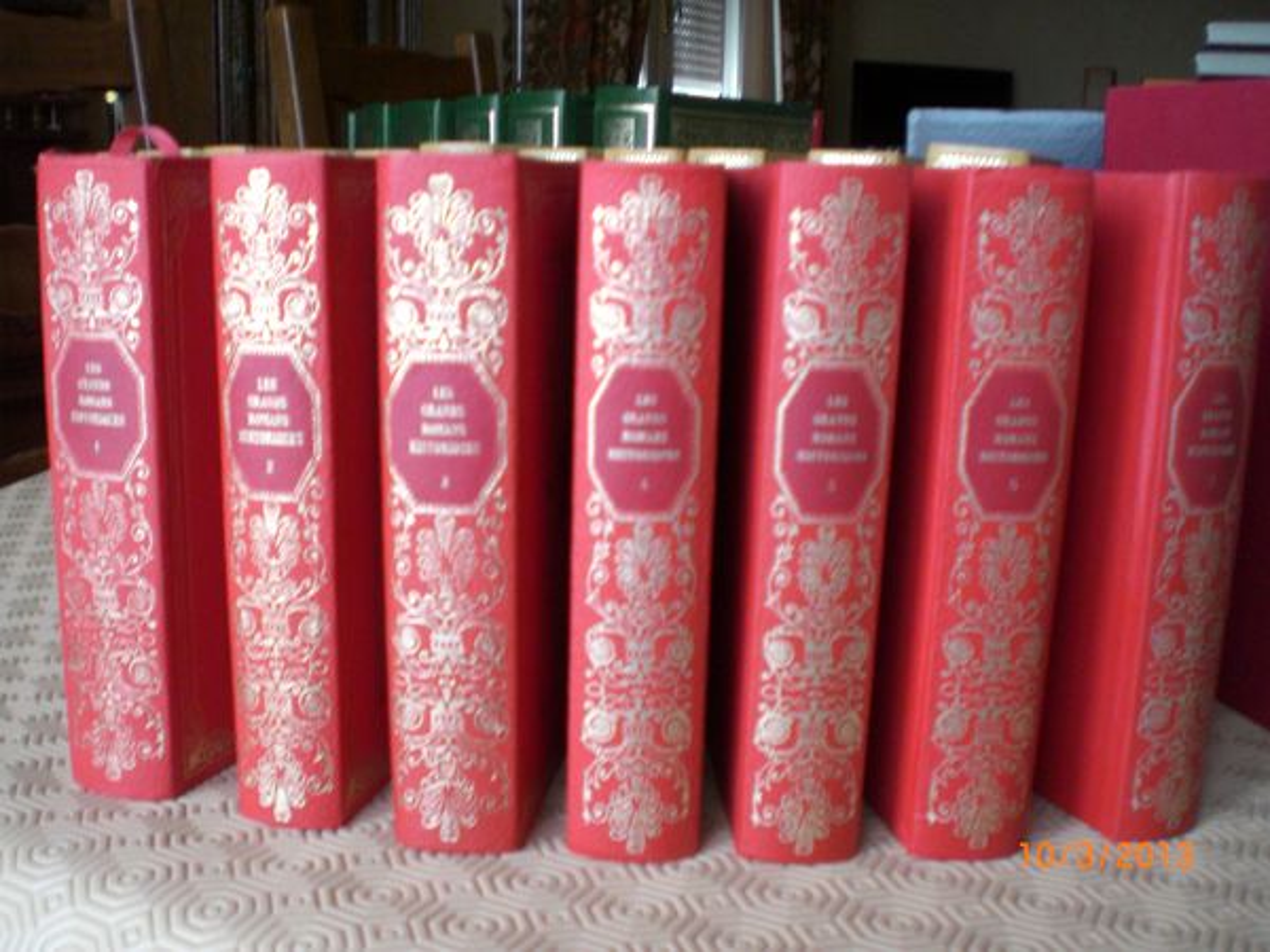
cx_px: 635
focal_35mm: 38
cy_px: 476
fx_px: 1394
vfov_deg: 37.7
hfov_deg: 49.0
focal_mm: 6.3
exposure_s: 1/80
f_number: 3.1
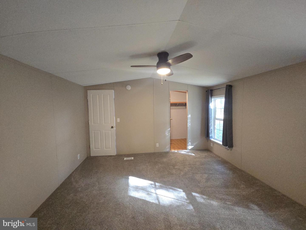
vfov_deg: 89.9
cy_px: 115
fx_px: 115
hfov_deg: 106.2
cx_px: 153
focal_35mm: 13
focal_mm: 2.2
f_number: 2.2
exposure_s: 1/60
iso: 320
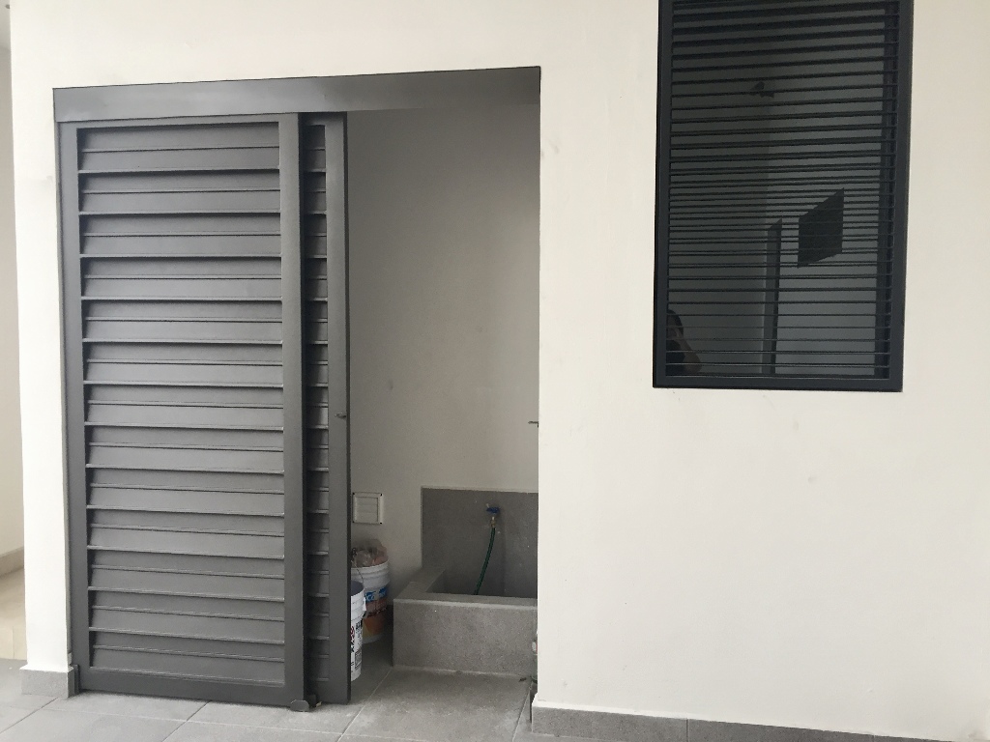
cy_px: 371
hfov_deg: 61.7
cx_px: 495
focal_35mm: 29
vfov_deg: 48.2
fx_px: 829
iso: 40
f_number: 2.2
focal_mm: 4.15
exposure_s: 1/33
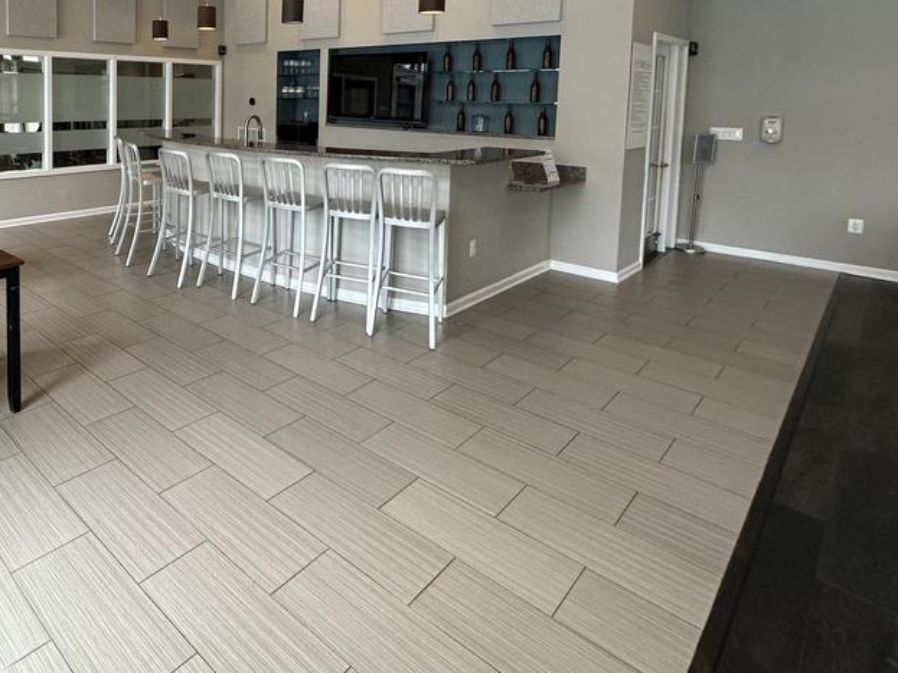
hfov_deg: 67.9
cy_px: 133
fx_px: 597
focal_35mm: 23
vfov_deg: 54.7
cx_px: 197
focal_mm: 2.22
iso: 200
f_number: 2.2
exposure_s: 1/120
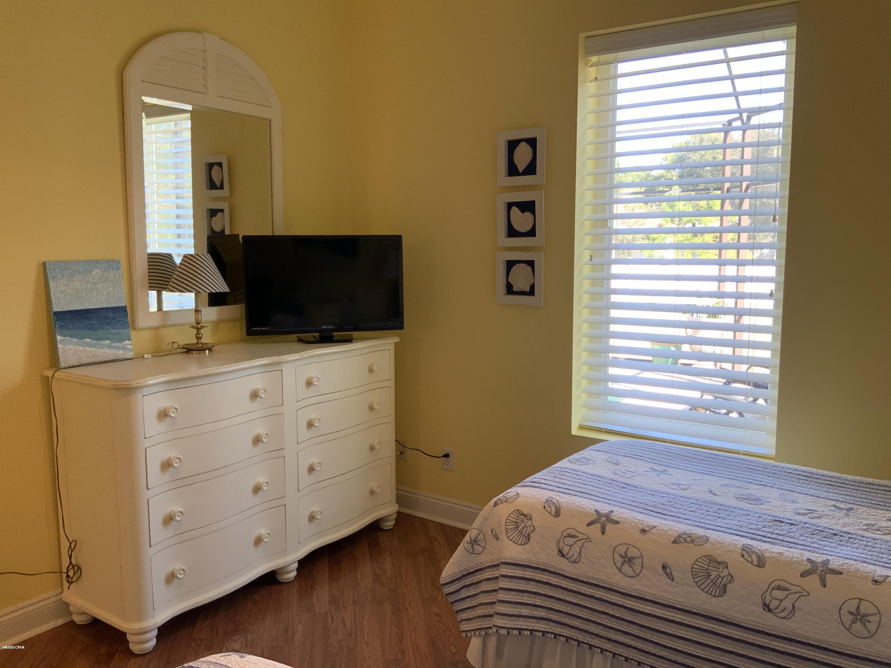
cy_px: 334
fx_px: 746
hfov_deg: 61.7
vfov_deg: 48.2
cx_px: 446
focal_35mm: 29
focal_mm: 3
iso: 50
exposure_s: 1/60
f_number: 1.8
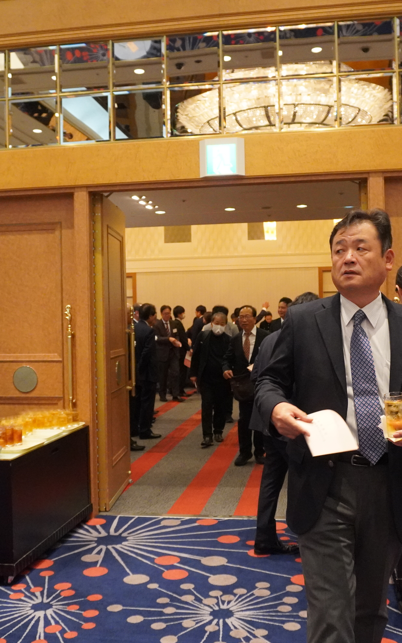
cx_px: 214
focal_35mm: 37
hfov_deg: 34.4
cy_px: 321
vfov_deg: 52.7
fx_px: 649
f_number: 4
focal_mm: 16
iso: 5000
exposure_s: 1/160
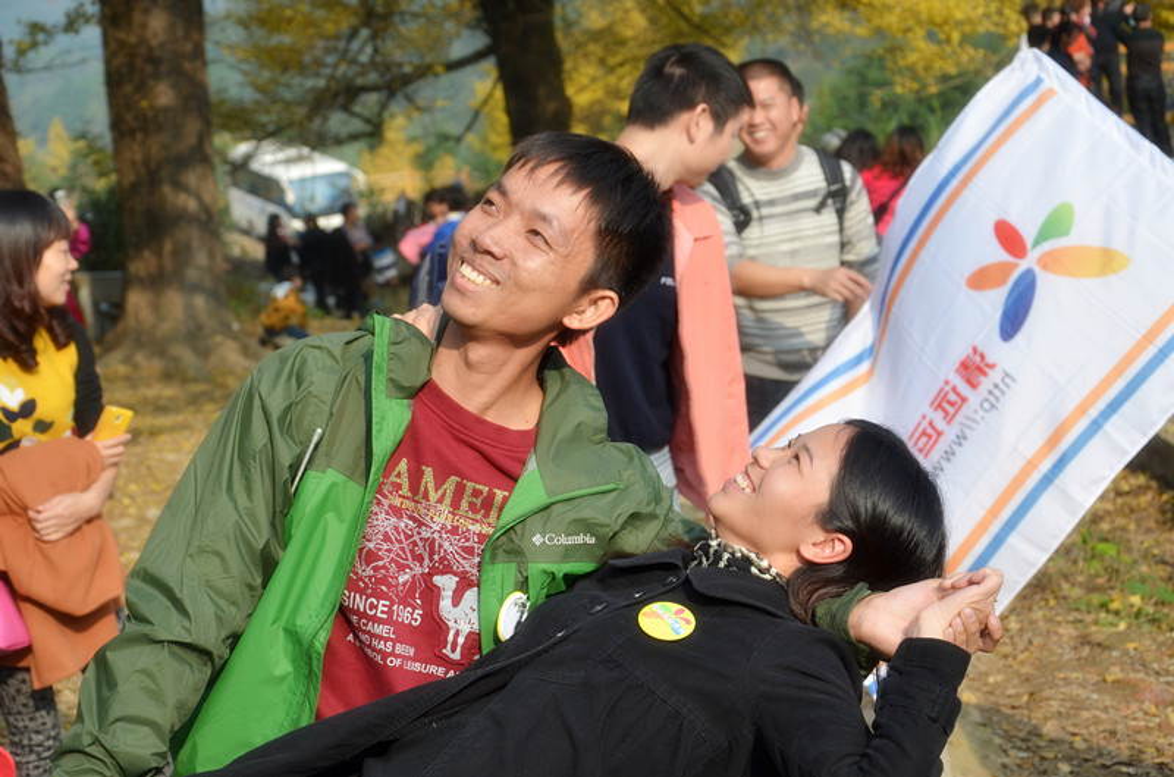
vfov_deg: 17.4
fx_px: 2537
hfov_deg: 26.1
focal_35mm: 78
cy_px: 388
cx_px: 587
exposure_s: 1/320
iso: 100
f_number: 5.6
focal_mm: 52
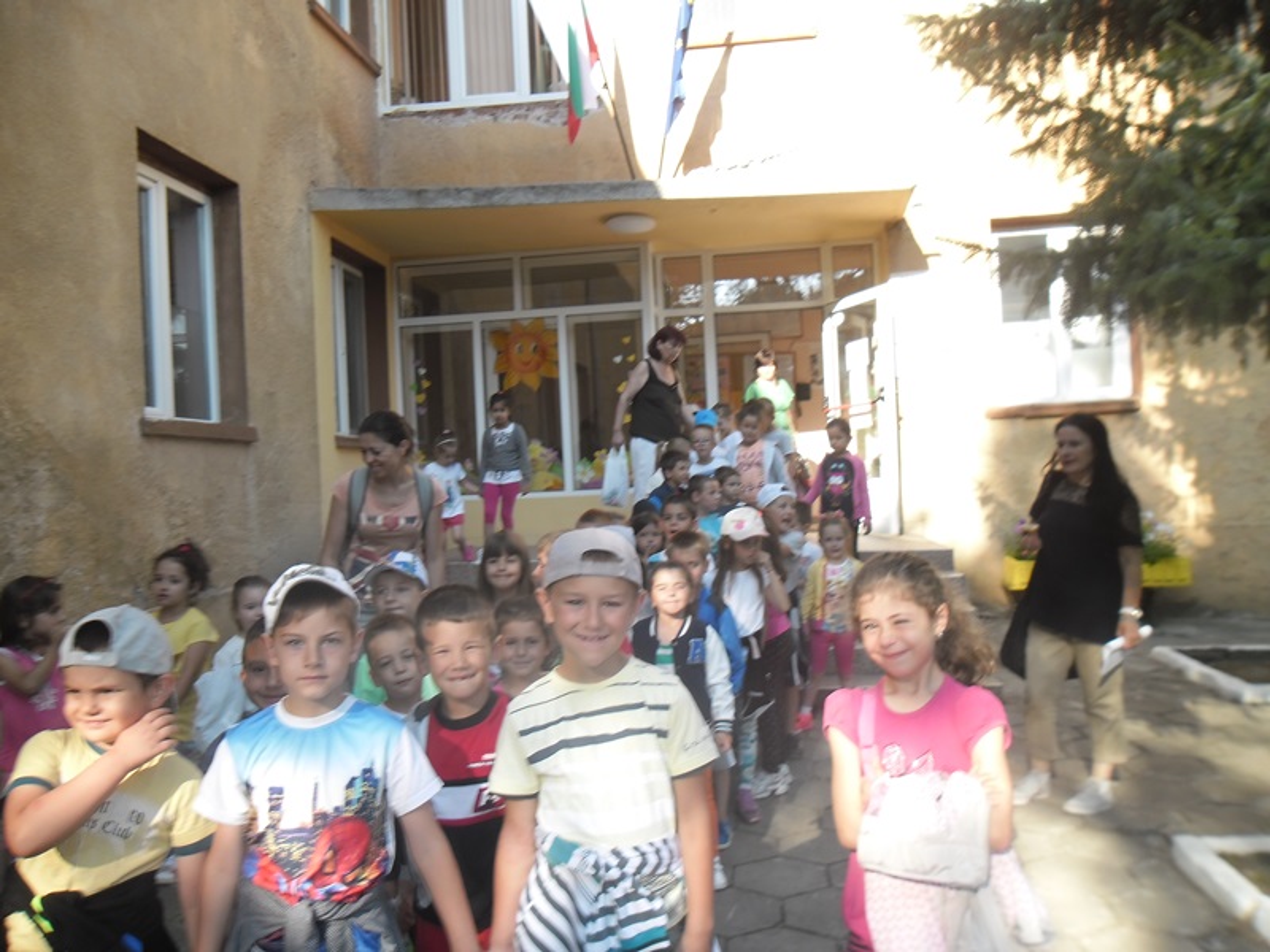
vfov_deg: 51.4
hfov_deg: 65.3
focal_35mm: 27
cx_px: 635
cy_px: 476
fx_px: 991
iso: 80
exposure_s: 1/122
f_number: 3.5
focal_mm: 4.9
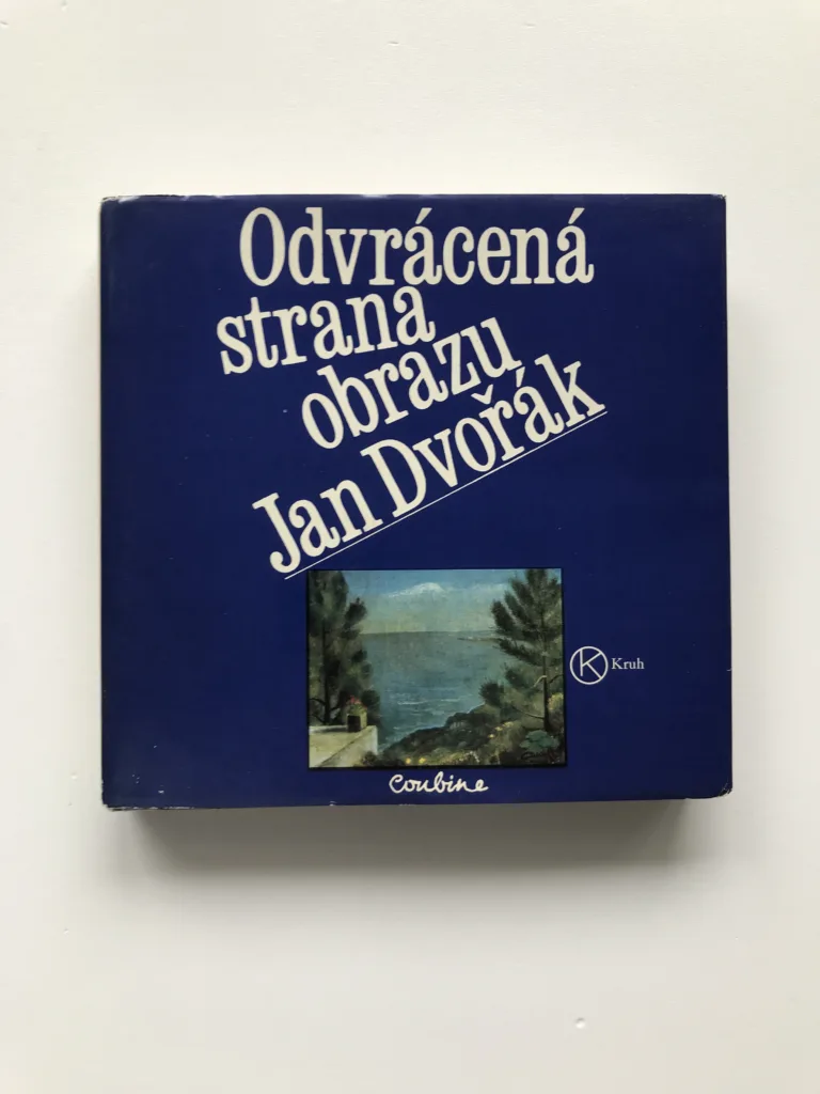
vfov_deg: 63.4
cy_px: 547
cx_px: 410
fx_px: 884
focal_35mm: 28
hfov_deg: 49.7
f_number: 1.8
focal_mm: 3.99
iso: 25
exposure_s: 1/50
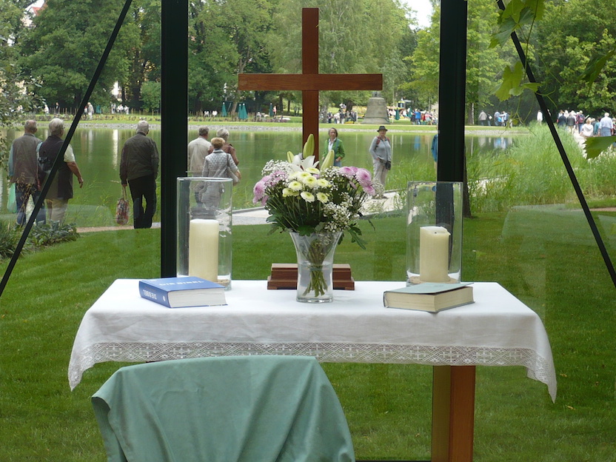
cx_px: 308
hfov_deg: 23.8
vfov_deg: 18.0
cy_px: 231
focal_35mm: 82
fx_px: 1459
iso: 100
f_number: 3.7
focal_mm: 9.9
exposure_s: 1/250
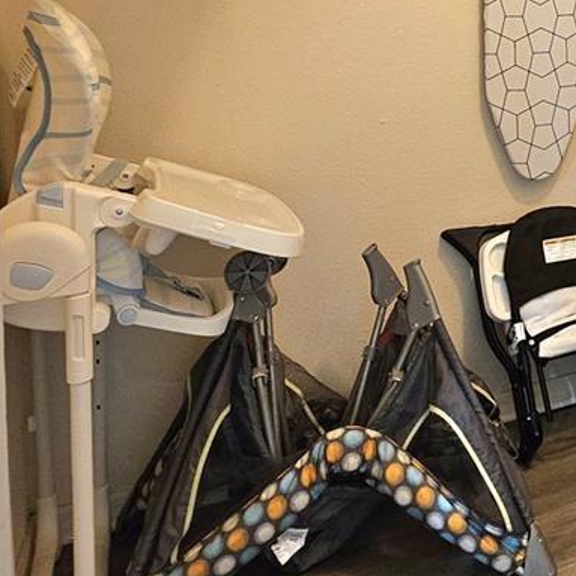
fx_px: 678
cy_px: 60
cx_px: 576
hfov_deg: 40.4
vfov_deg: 42.3
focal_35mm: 36
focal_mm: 2.2
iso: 500
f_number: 2.2
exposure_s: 1/30
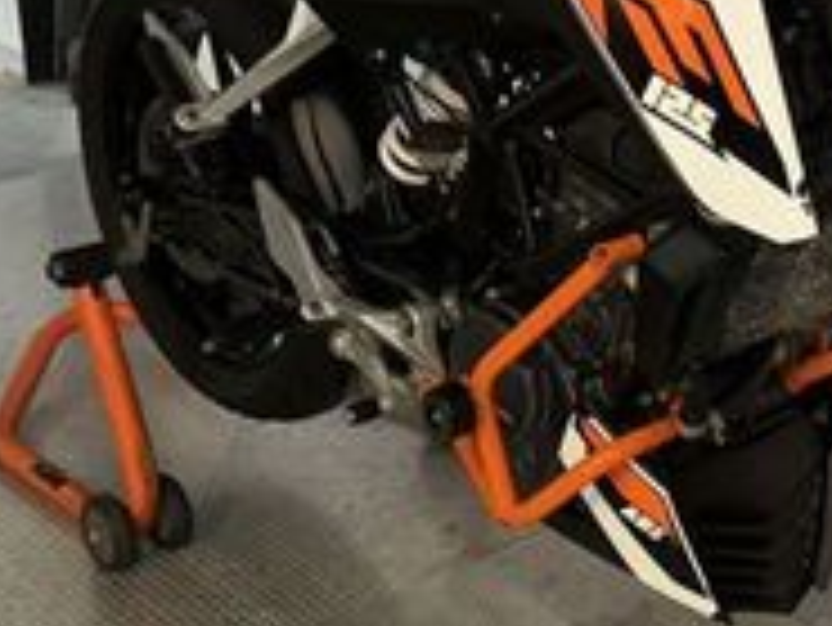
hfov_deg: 22.6
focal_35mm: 83
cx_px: 828
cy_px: 158
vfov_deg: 17.7
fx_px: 1996
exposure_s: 1/33
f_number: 1.78
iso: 64
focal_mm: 6.86
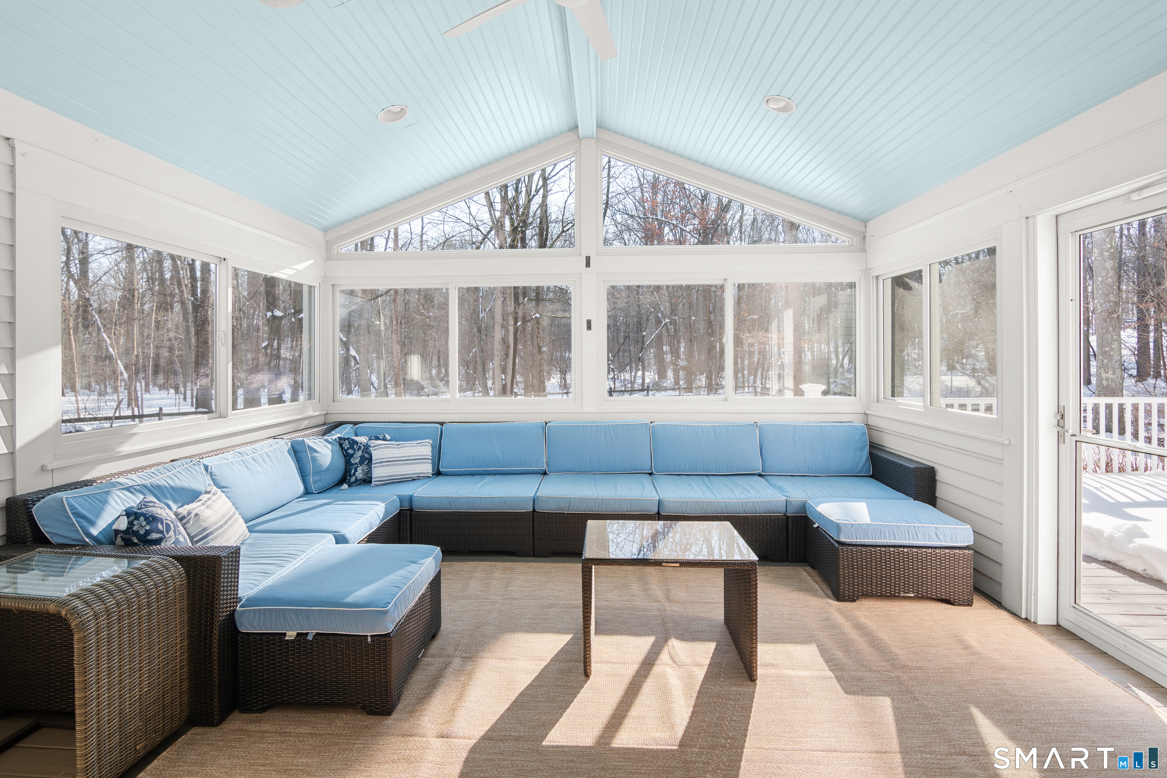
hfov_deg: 96.7
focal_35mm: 16
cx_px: 584
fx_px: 519
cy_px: 389
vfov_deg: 73.7
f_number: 8
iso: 100
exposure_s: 1/5
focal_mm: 11
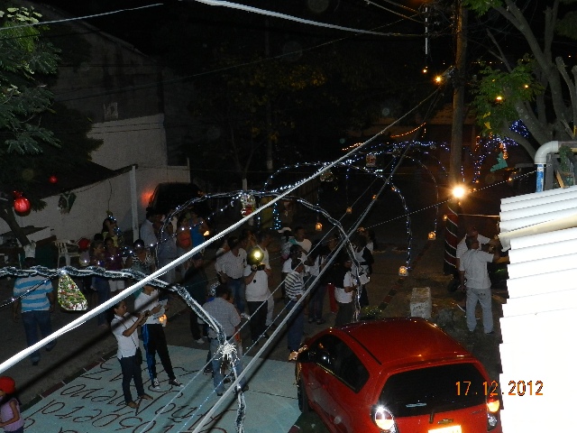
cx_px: 288
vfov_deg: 37.7
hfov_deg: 49.0
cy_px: 216
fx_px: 633
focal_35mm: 38
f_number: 4
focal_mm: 6.7
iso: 800
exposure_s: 1/30
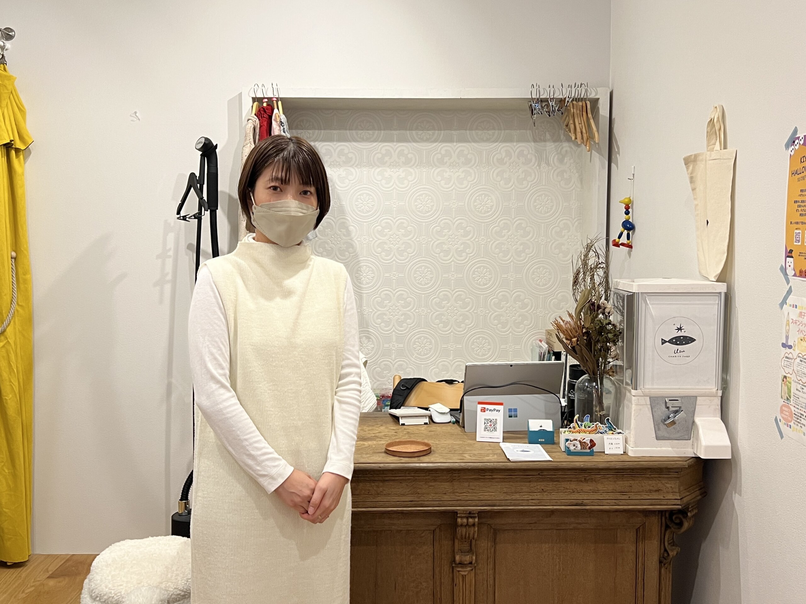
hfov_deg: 67.3
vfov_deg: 53.1
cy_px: 302
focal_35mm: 26
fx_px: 605
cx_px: 403
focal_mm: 5.7
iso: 80
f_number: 1.5
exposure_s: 1/50
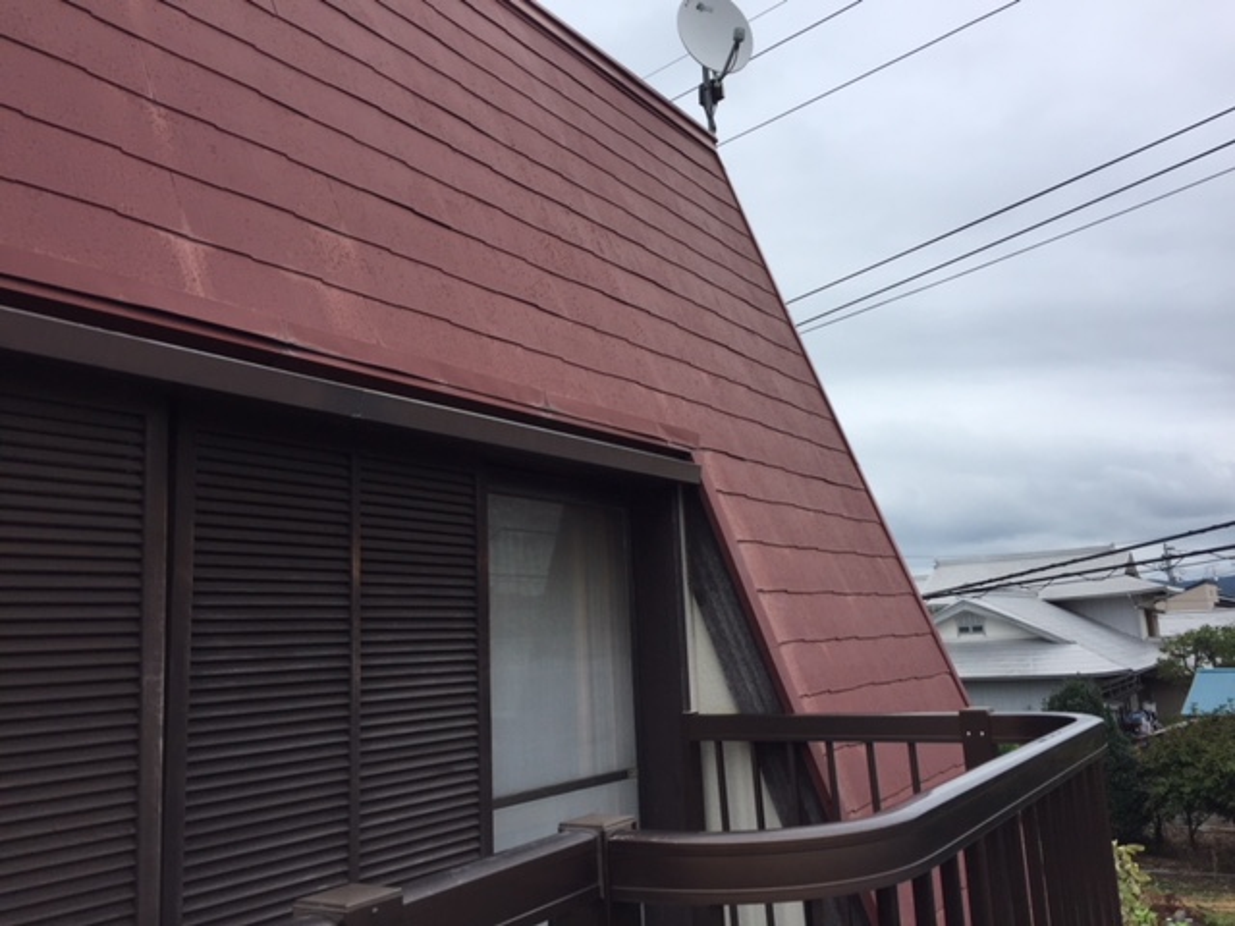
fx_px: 1035
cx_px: 618
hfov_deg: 61.7
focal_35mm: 29
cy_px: 463
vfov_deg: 48.2
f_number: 2.2
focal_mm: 4.15
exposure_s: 1/1412
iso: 32
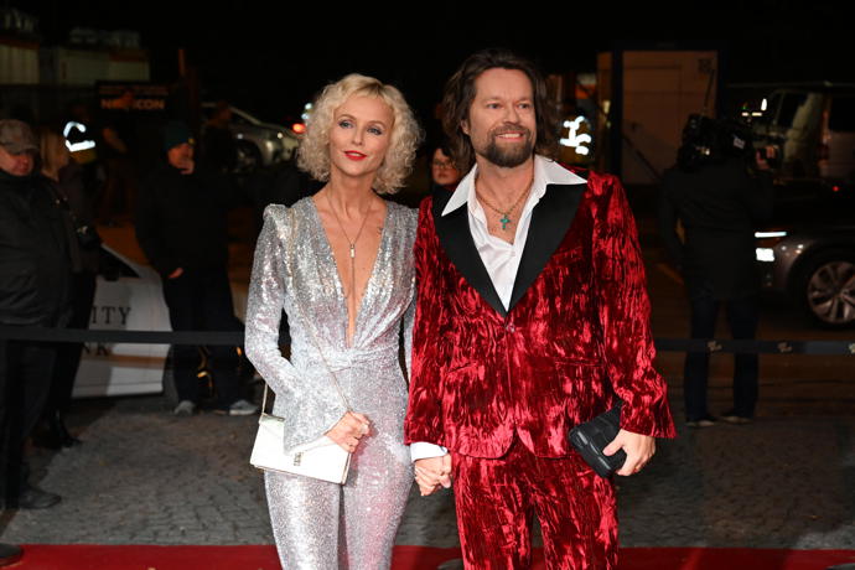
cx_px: 428
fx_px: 1496
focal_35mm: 63
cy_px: 285
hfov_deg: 31.9
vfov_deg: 21.6
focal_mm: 63
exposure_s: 1/125
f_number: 5.6
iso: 2500
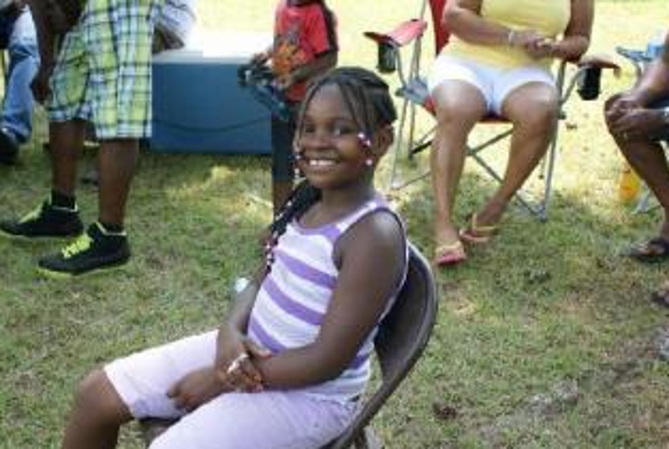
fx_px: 856
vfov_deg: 29.3
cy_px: 269
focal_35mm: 46
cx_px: 289
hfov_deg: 42.6
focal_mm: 24
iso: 100
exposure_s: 1/100
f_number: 4.5
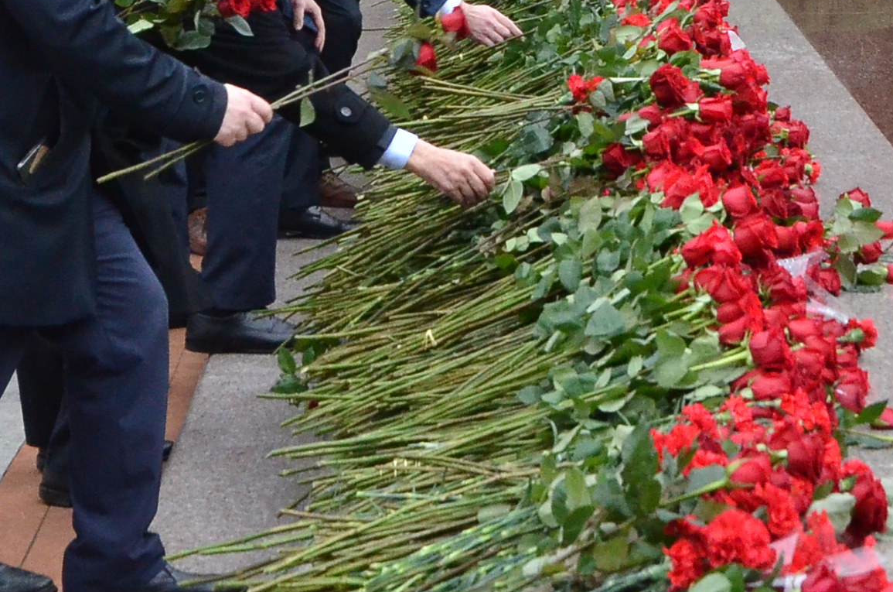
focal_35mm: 144
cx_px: 810
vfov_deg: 9.4
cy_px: -91
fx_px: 3565
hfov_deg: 14.1
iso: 2200
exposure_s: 1/125
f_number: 7.1
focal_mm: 30
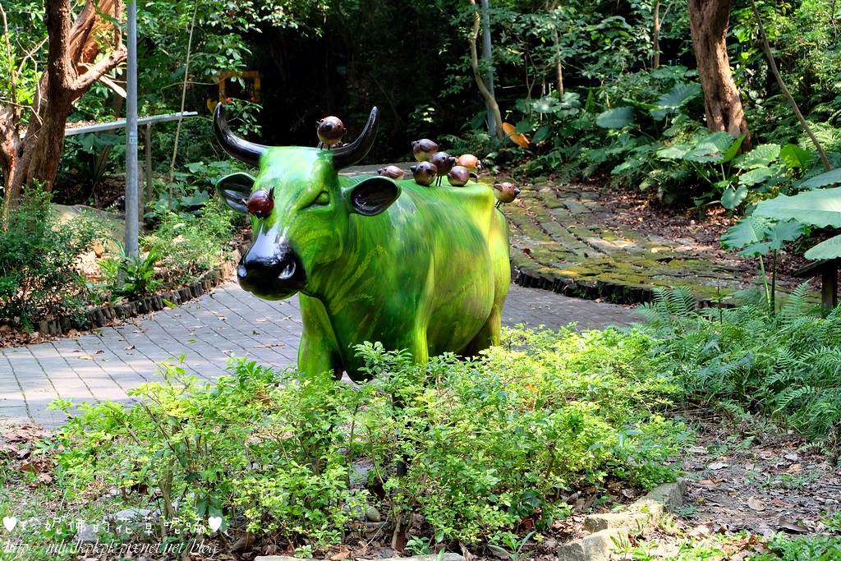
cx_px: 420
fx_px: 1752
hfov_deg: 27.0
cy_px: 280
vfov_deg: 18.2
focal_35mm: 75
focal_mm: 50
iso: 800
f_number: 9
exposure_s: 1/120
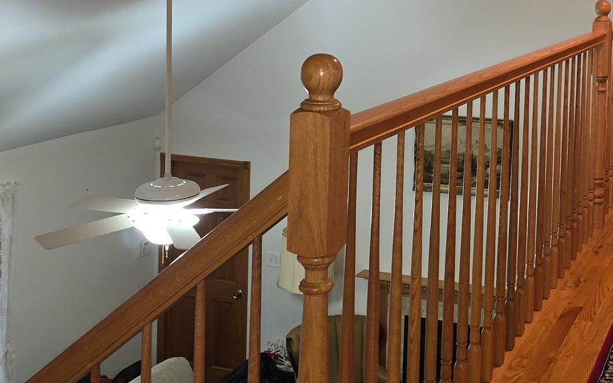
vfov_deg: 23.2
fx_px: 902
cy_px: 19
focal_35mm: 54
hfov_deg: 36.0
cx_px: 512
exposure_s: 1/24
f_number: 1.7
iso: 125
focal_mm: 6.3
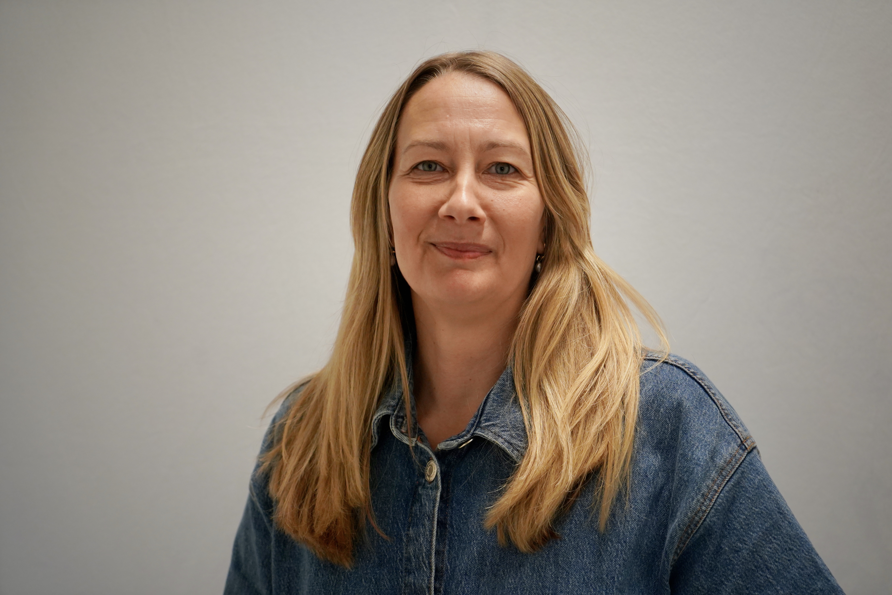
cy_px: 298
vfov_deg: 19.5
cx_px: 446
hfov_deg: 28.8
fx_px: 1734
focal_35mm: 70
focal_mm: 70
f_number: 4
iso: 2000
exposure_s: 1/160
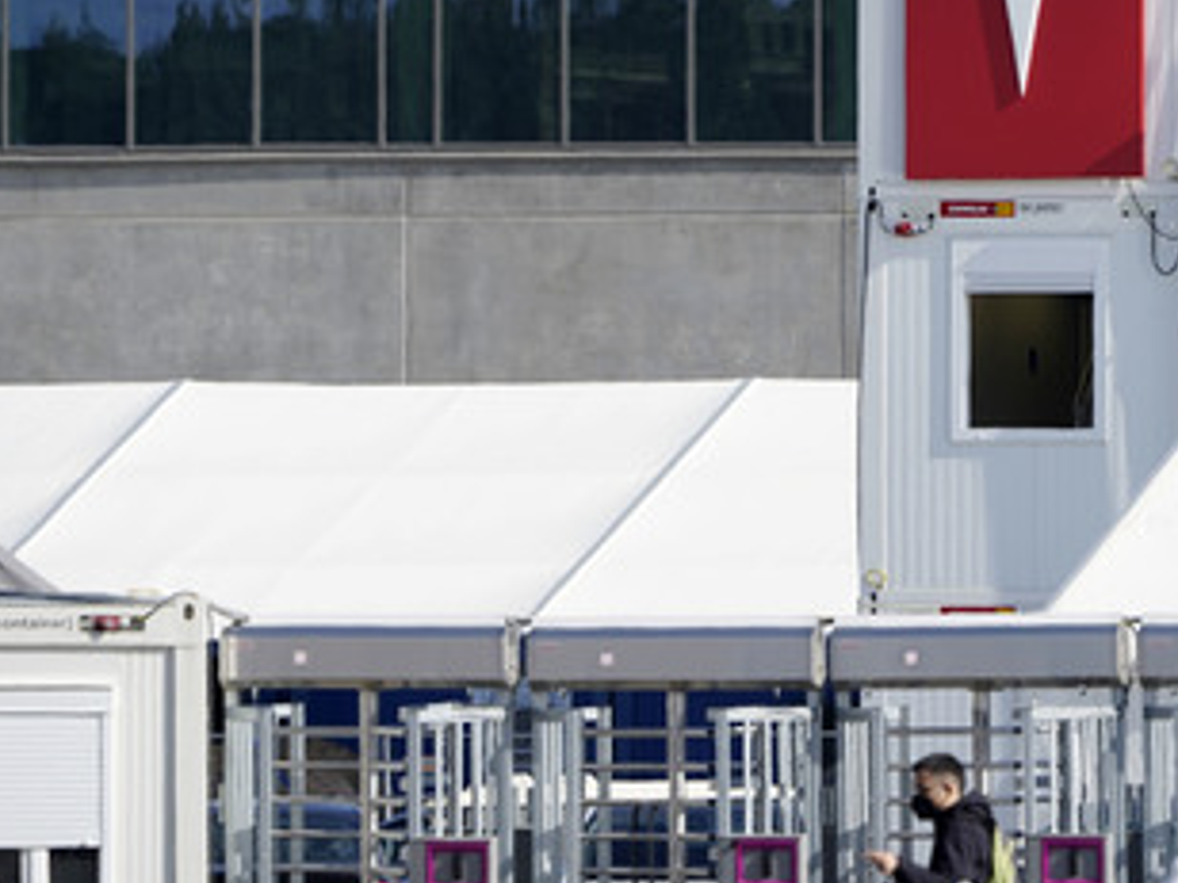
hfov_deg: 2.3
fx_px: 28756
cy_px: 317
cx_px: 817
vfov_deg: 1.8
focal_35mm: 845
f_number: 10
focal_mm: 600
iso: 640
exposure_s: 1/1000
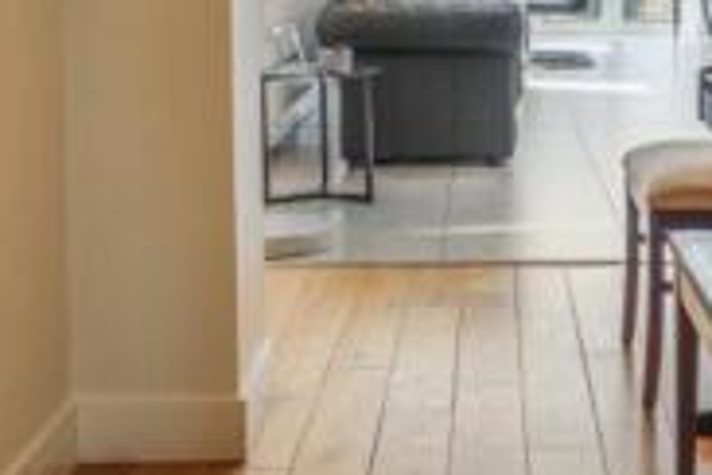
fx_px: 1444
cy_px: -72
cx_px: 506
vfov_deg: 17.9
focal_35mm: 73
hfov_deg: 27.4
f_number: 8
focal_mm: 28
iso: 400
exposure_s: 1/15
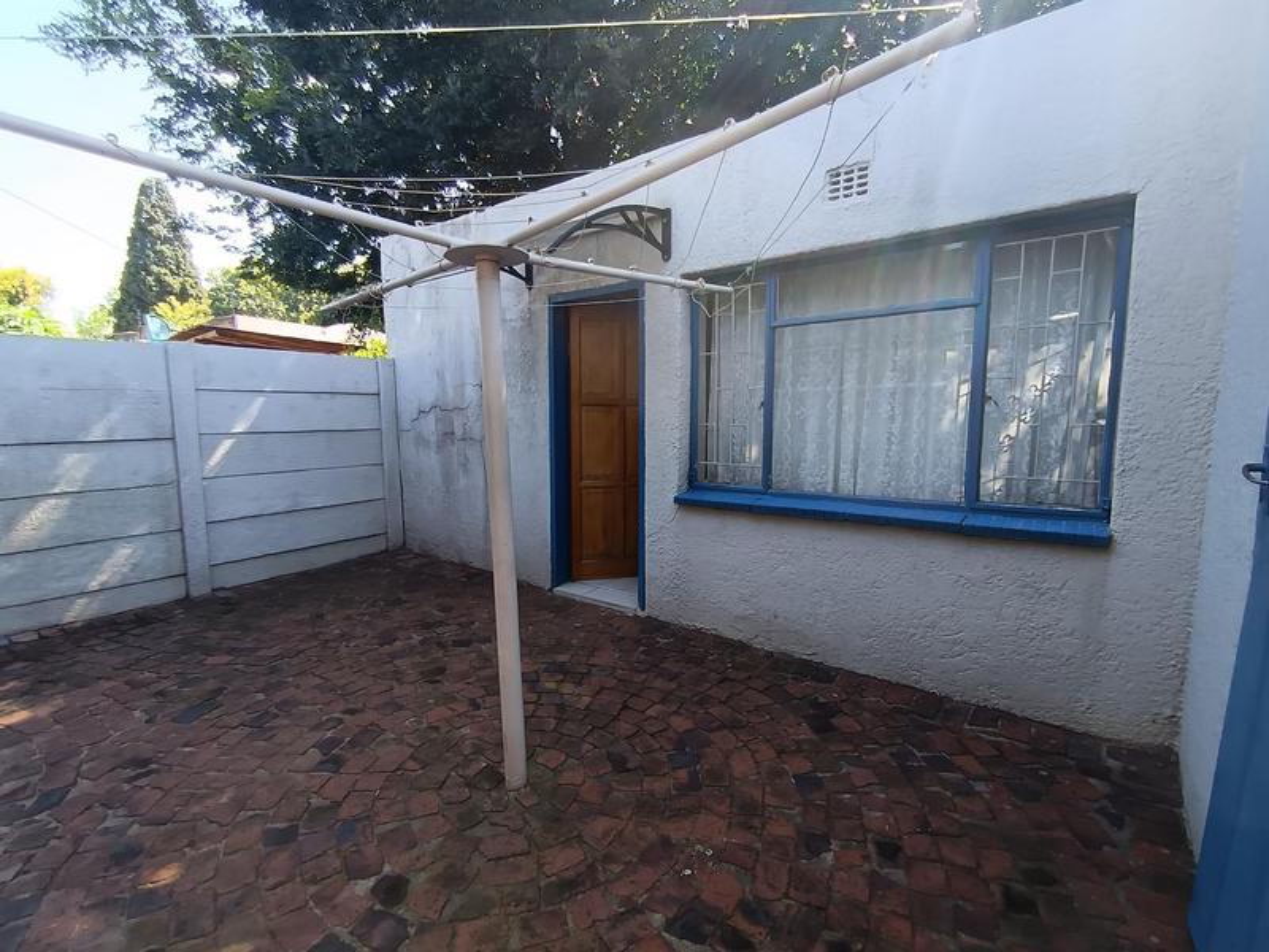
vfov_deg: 74.7
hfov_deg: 91.0
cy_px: 476
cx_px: 634
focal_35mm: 17
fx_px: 623
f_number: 2.2
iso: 110
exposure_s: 1/100
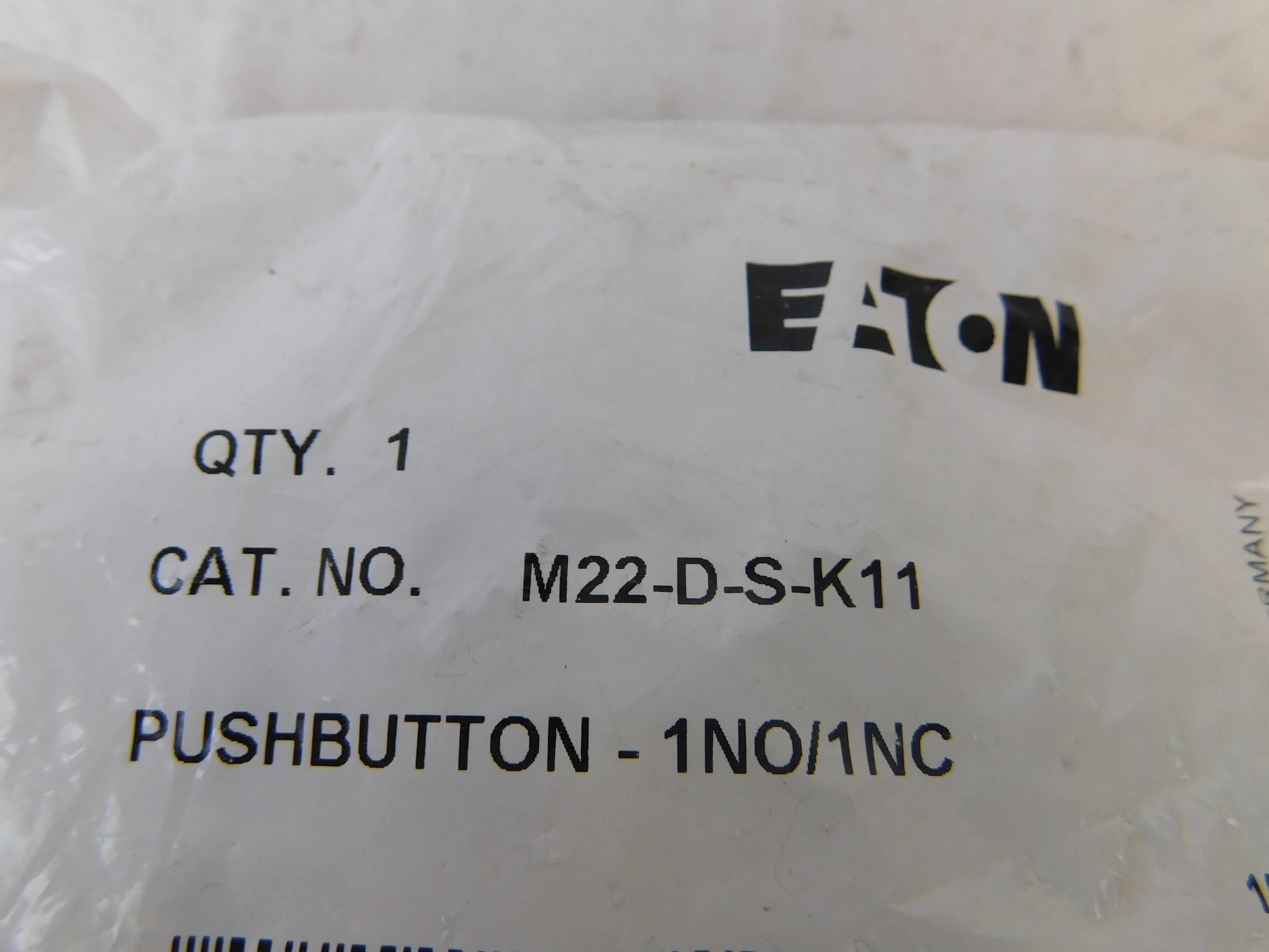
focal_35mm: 23
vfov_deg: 58.9
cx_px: 634
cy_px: 476
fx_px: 843
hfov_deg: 73.9
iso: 125
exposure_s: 1/40
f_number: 3
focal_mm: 4
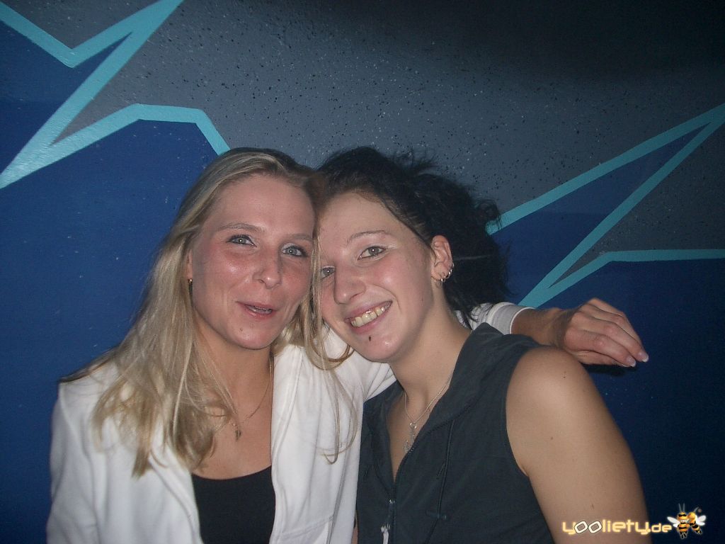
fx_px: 733
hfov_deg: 52.6
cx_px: 362
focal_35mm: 35
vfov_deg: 40.7
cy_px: 272
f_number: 2.6
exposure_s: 1/40
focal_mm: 5.8
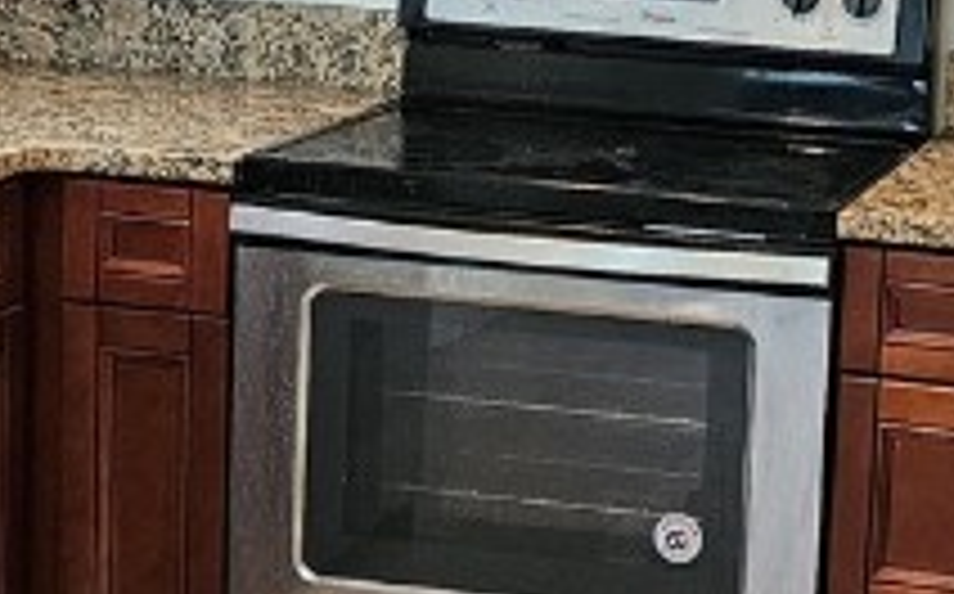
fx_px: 3065
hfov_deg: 17.5
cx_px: 842
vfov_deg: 11.0
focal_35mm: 118
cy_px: 94
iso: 640
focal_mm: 5.4
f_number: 1.8
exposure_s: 1/120
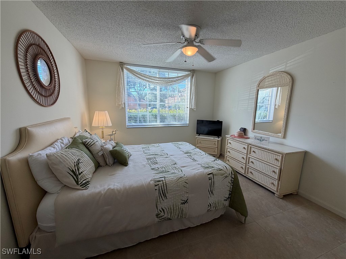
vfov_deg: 85.7
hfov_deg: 102.1
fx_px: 140
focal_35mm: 14
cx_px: 173
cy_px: 130
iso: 80
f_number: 2.2
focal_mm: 2.22
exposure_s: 1/120
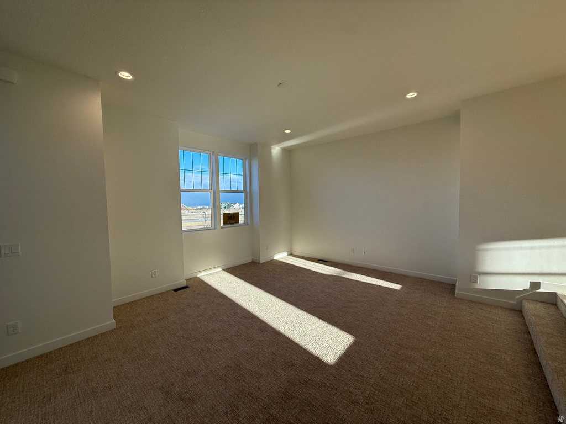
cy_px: 212
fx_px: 229
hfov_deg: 102.1
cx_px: 283
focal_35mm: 14
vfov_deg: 85.7
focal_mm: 2.22
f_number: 2.2
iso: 64
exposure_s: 1/282
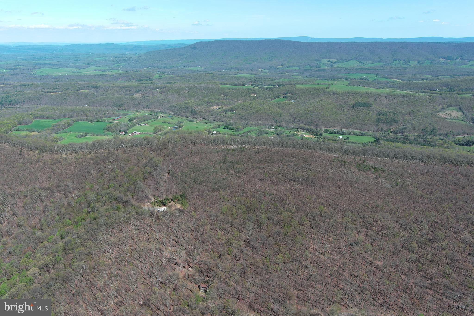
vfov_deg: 45.0
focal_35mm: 29
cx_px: 237
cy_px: 158
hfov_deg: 63.7
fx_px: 382
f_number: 2.8
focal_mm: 10.57
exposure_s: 1/1006
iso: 100
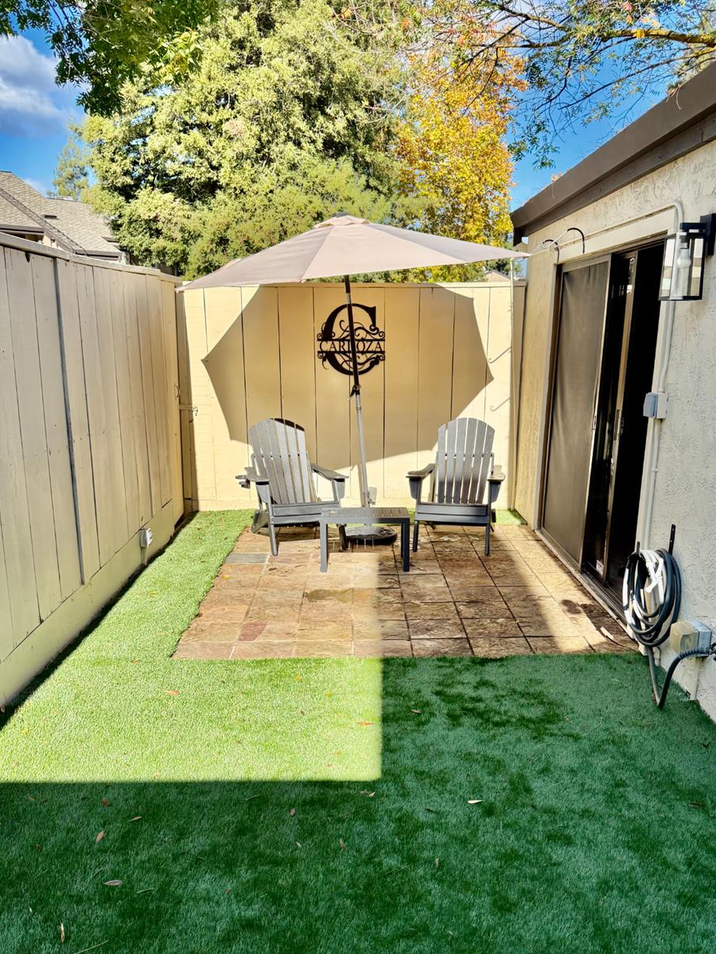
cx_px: 389
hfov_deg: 46.8
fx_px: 827
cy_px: 547
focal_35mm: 30
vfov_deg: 59.7
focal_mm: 6.76
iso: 100
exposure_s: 1/2801
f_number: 1.78
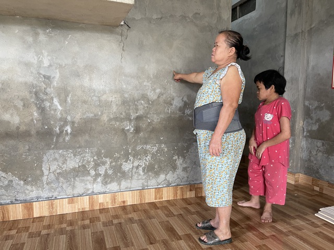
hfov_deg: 69.4
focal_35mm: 25
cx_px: 167
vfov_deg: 54.9
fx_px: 241
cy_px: 125
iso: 125
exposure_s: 1/65
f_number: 1.6
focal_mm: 5.1
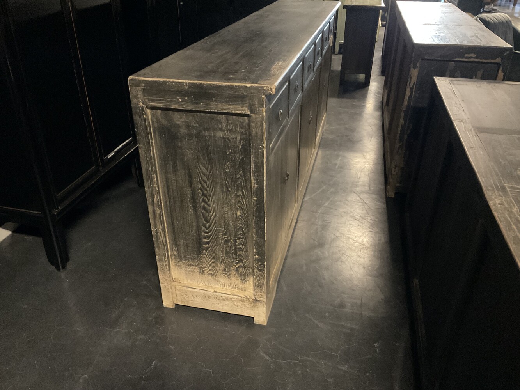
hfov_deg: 61.7
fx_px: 436
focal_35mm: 29
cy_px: 195
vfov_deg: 48.2
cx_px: 260
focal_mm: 3
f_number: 1.8
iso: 500
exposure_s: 1/20
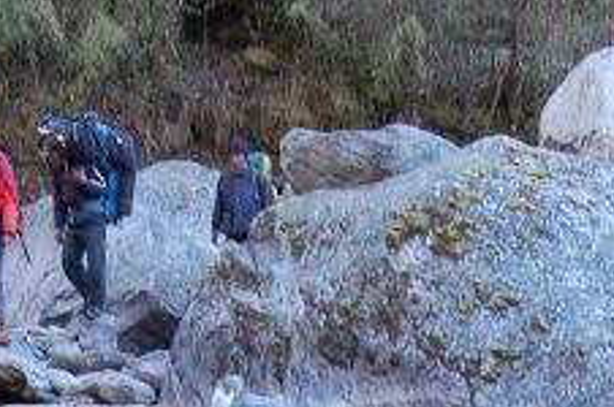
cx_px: 446
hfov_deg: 20.2
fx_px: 1716
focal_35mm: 101
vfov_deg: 12.4
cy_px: 719
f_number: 7.1
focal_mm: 19
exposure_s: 1/30
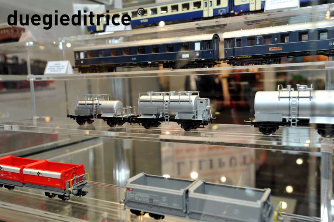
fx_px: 324
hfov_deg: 54.5
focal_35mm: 35
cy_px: 111
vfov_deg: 37.8
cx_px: 167
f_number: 8
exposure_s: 1/80
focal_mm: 35
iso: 800
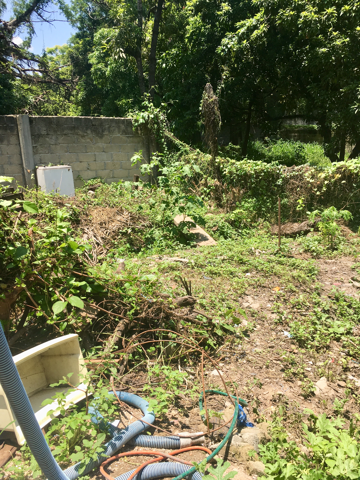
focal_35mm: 29
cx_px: 180
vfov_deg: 61.7
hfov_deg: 48.2
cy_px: 240
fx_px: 402
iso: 25
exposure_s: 1/810
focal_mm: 4.15
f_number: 2.2
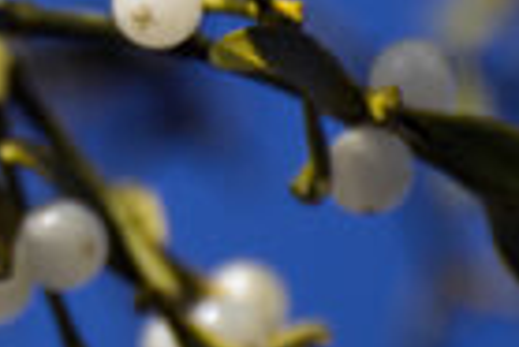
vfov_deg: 1.1
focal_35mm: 1299
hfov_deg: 1.6
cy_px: -73
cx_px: -226
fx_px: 18747
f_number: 5.6
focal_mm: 270
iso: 400
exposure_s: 1/800
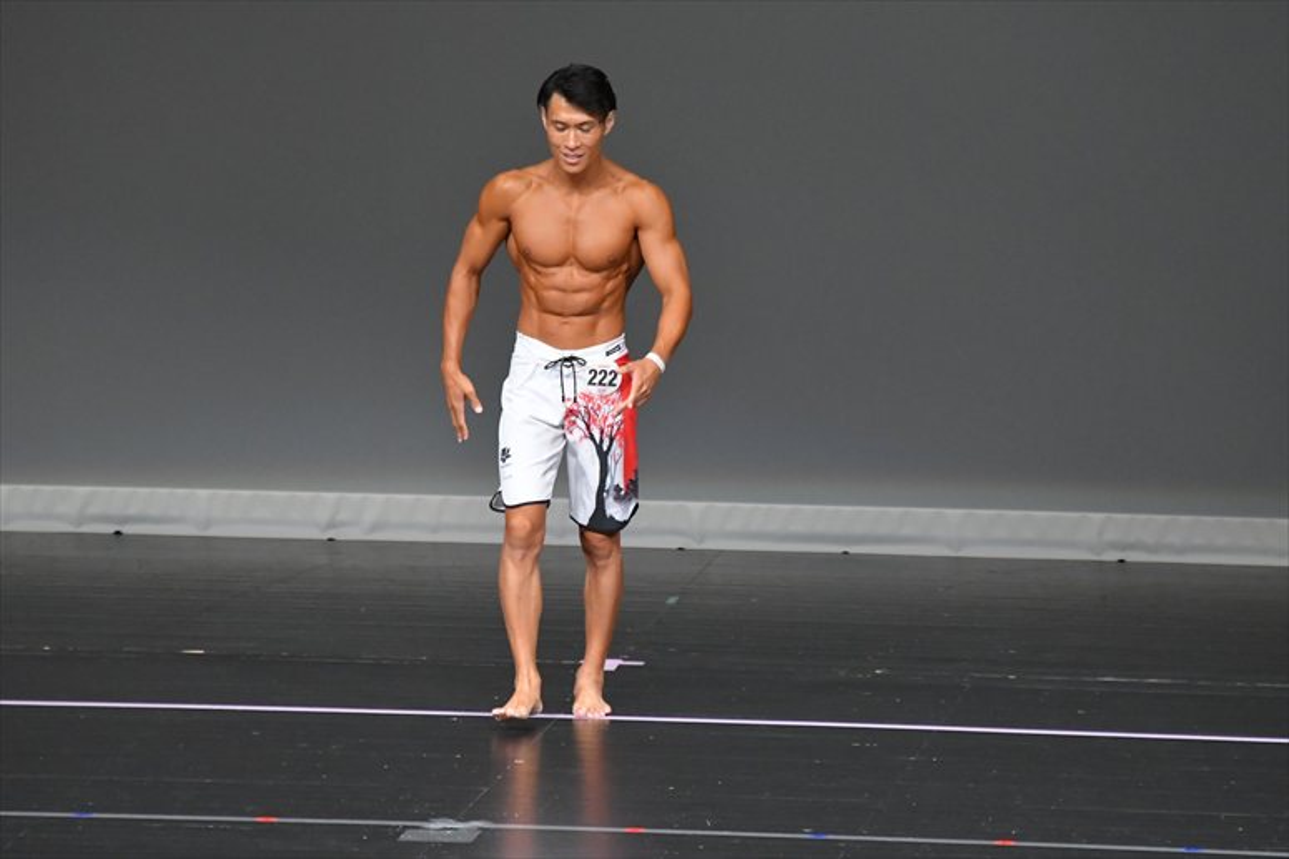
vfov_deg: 4.0
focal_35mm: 345
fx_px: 12347
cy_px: 430
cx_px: 644
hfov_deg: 6.0
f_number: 5.6
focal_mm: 230
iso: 5000
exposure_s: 1/400
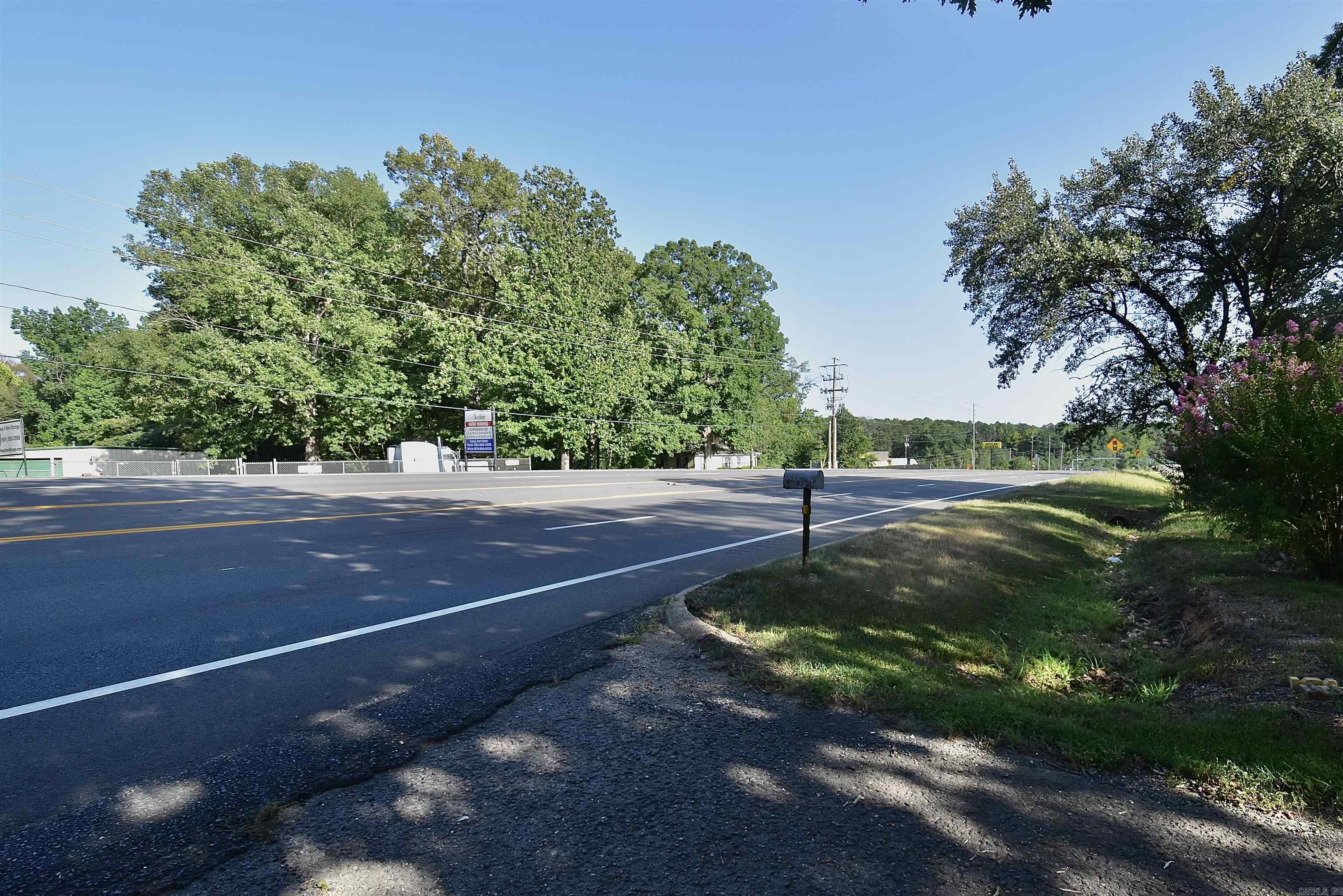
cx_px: 672
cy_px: 448
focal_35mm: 15
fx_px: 560
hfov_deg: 100.4
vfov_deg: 77.3
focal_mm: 10
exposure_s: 1/200
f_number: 10
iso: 400
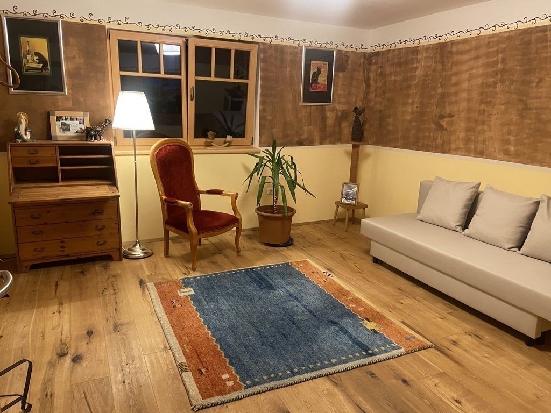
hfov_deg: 67.3
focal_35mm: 26
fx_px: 414
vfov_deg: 53.1
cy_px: 206
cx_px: 276
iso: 250
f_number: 1.8
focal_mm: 4.25
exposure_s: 1/50
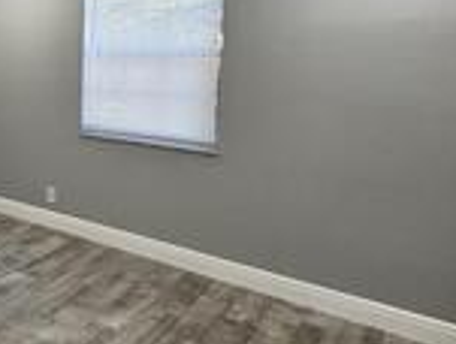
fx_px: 489
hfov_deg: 34.7
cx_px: -139
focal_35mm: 37
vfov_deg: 37.6
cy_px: 75
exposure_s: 1/120
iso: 160
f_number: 2.2
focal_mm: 2.22
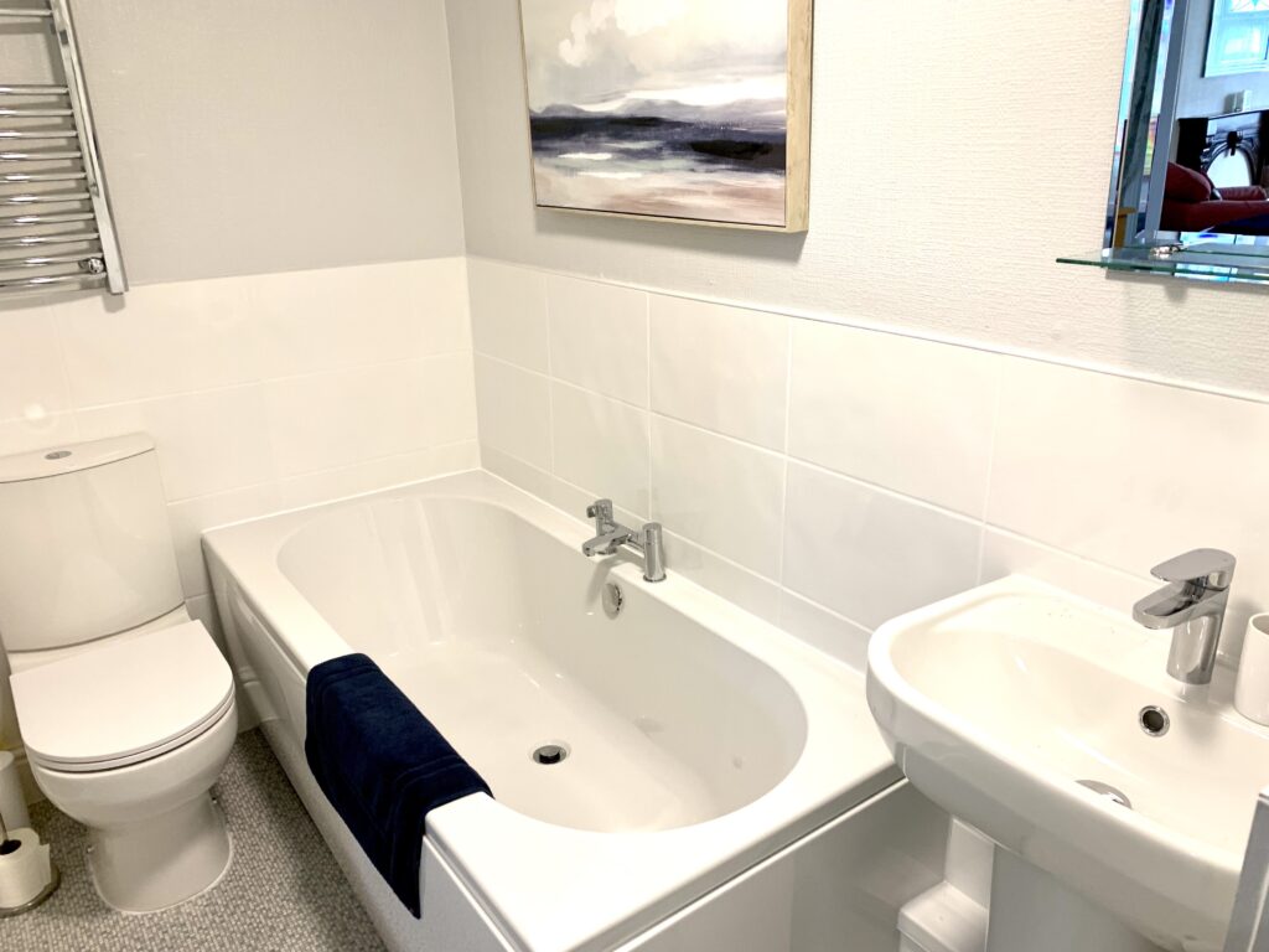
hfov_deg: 67.3
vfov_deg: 53.1
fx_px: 953
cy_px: 476
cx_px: 634
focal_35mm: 26
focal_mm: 4.25
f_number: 1.8
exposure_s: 1/50
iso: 64
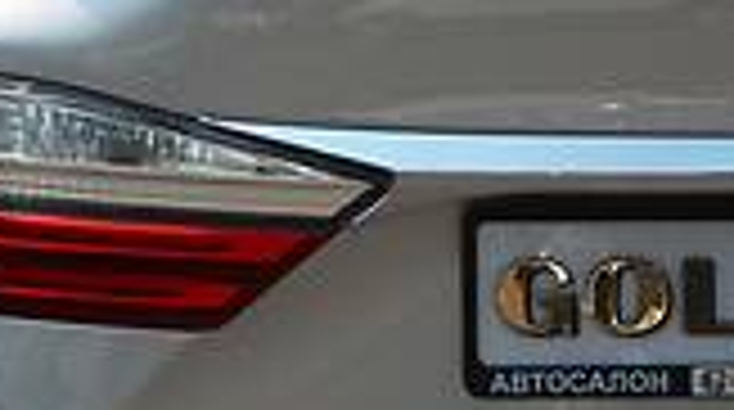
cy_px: 155
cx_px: 905
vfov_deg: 6.0
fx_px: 3905
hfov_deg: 10.5
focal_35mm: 201
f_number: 11
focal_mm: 26
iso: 320
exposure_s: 1/500
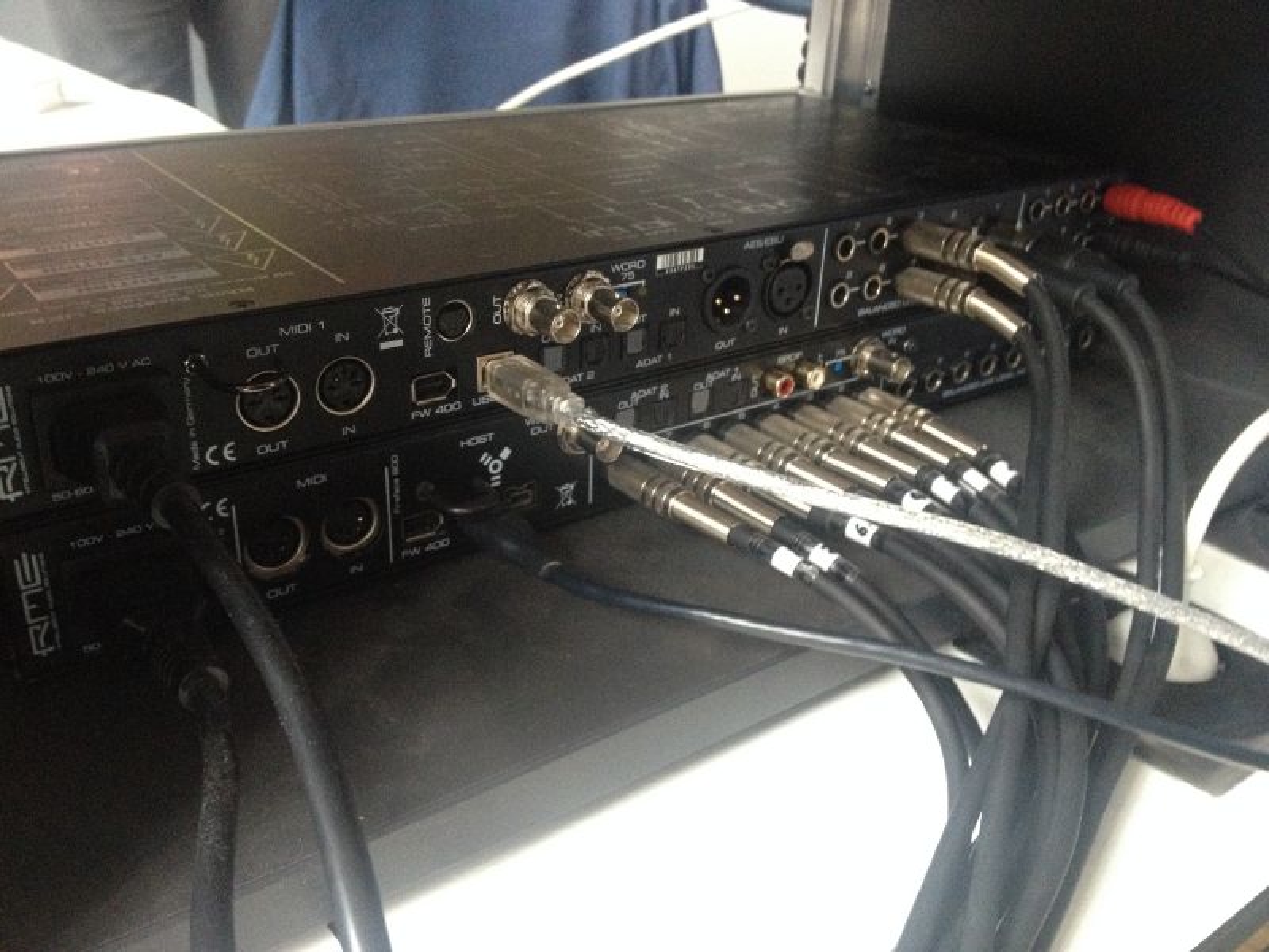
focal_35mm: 35
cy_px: 476
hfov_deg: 52.6
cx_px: 634
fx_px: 1283
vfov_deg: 40.7
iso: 400
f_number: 2.4
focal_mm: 4.28
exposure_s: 1/20
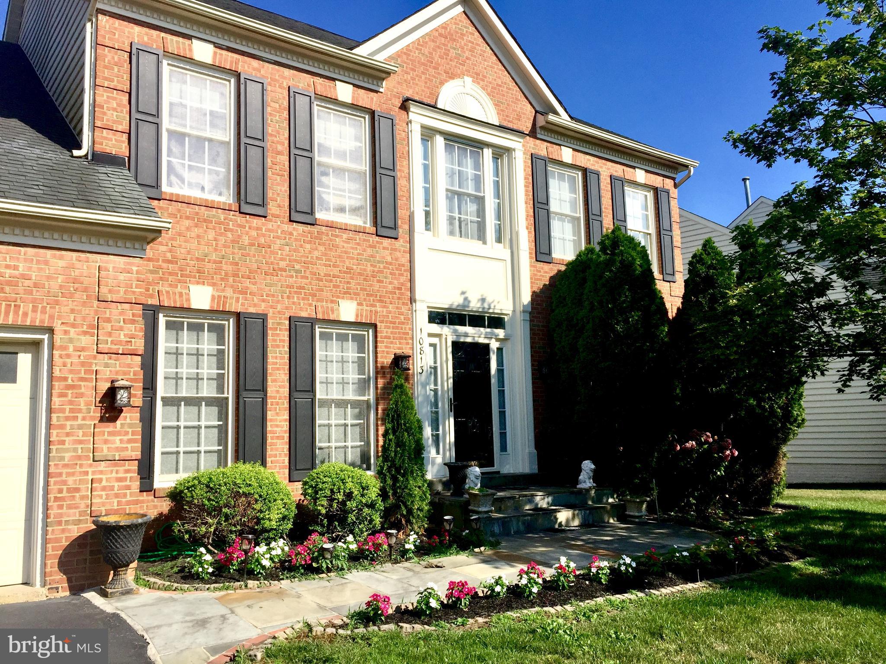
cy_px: 332
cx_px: 443
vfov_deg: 48.2
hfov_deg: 61.7
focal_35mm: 29
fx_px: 742
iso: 32
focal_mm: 4.15
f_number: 2.2
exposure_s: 1/2475
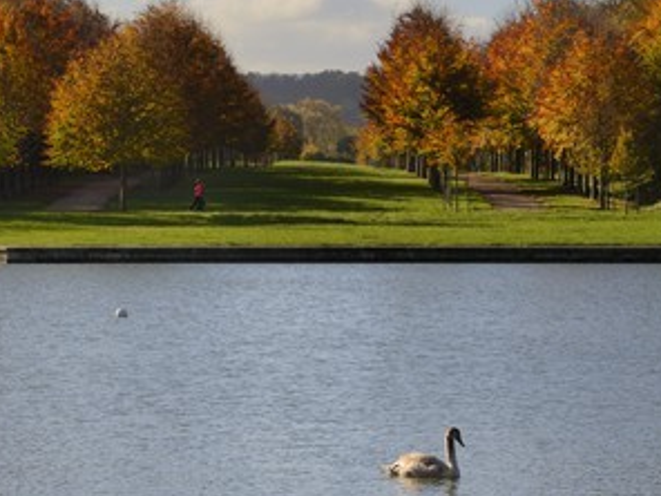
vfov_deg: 7.5
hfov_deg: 10.0
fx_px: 3781
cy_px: 239
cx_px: 303
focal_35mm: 198
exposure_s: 1/250
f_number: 14
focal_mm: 145
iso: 200
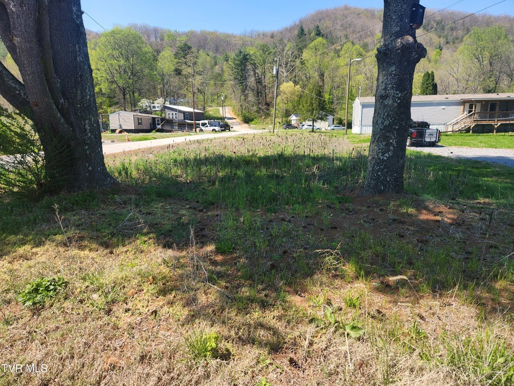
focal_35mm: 23
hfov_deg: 73.9
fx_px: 342
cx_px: 257
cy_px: 193
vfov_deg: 58.9
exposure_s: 1/611
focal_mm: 5.4
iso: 20
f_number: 1.8
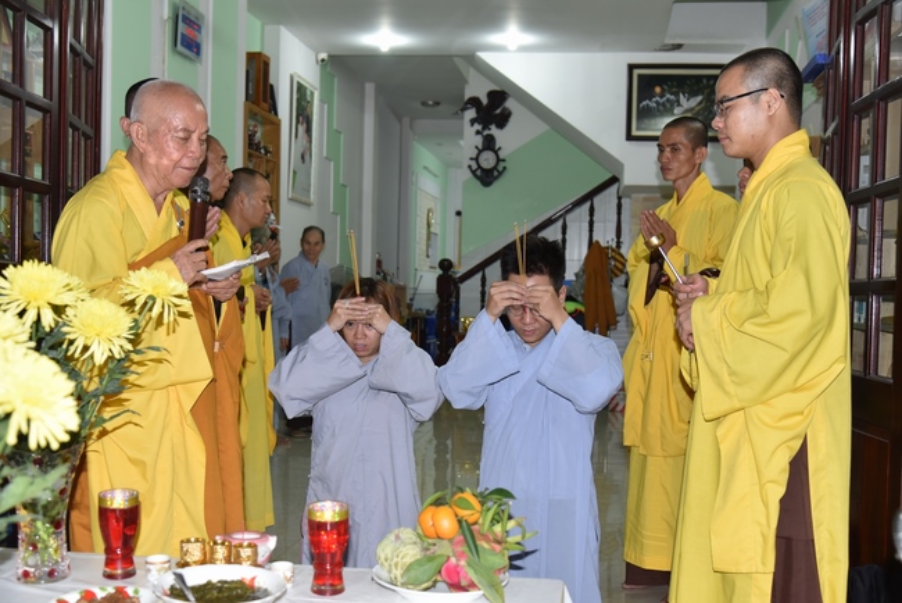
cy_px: 302
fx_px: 1103
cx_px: 451
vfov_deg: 30.5
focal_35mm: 44
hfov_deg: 44.5
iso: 640
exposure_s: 1/60
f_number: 4.5
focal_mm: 44
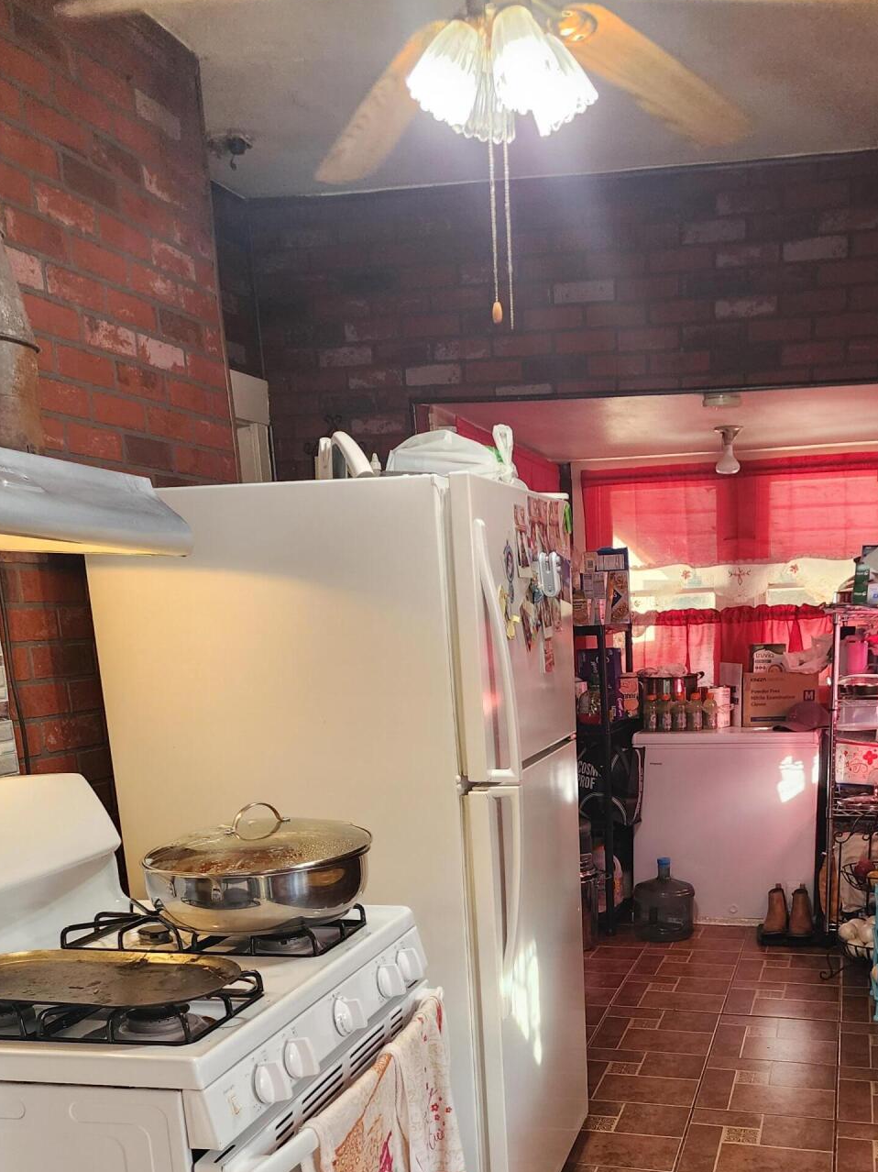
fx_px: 1218
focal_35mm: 36
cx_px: 604
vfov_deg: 49.0
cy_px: 905
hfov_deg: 39.1
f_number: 1.8
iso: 320
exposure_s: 1/120
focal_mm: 6.4
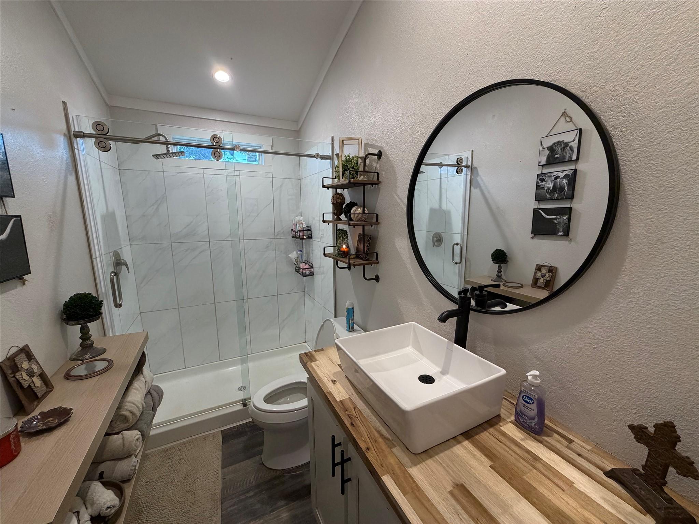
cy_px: 262
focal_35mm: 14
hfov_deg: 102.1
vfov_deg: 85.7
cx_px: 350
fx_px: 283
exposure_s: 1/60
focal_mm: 2.22
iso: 250
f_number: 2.2
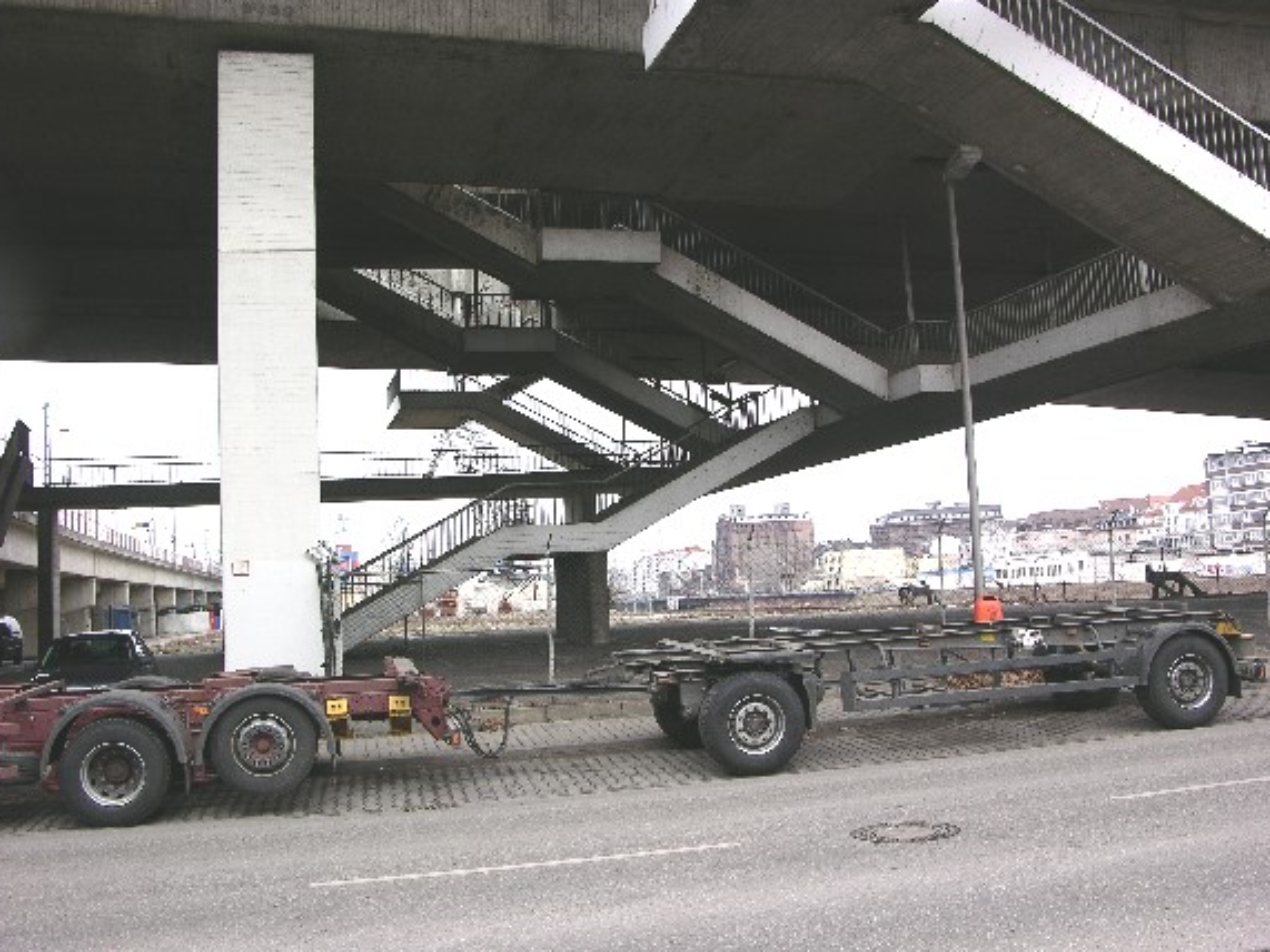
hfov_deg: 51.4
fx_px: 1320
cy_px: 467
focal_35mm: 36
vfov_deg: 39.6
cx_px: 624
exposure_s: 1/61.8
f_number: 5.6
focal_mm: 8.9
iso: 50
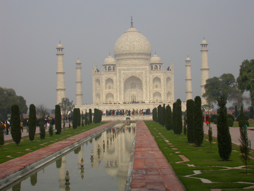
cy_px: 96
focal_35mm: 62
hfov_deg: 31.2
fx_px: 455
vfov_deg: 23.7
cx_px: 127
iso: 100
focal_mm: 12.9
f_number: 8
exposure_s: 1/417
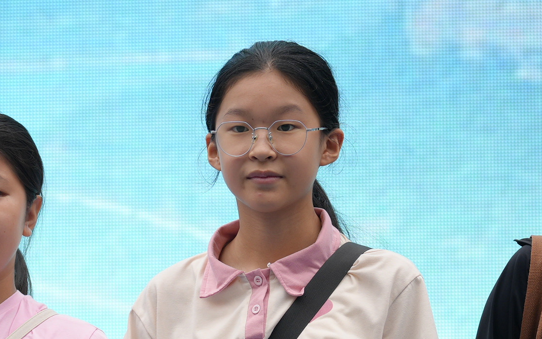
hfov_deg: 6.1
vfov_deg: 3.8
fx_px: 5111
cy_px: 315
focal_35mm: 346
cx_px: 112
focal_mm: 108
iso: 100
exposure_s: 1/500
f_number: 2.8
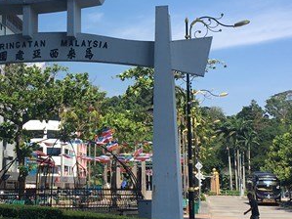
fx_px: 573
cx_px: 71
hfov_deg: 28.1
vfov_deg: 21.6
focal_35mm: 68
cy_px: 94
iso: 25
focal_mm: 4.15
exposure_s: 1/1115
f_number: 2.2
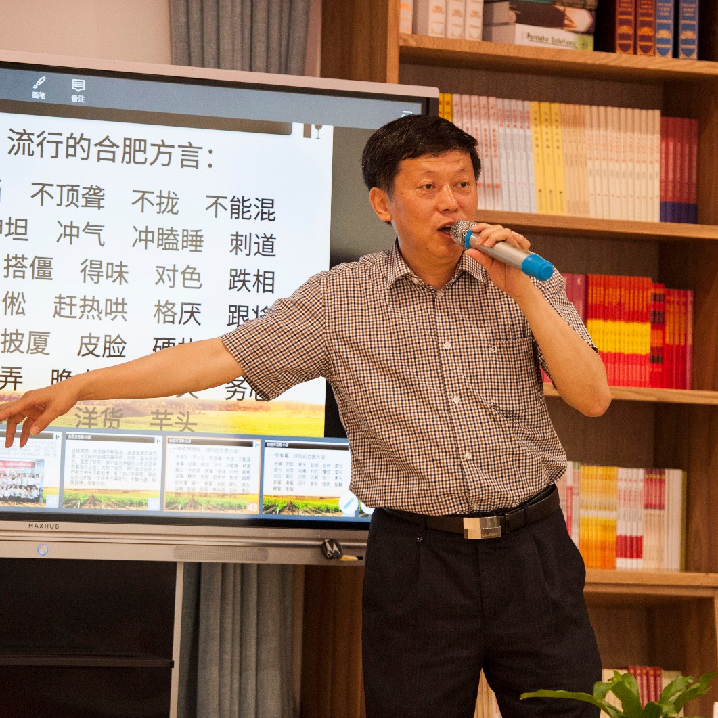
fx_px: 4060
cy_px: 359
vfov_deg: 10.1
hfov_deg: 10.1
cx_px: 432
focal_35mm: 173
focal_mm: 135
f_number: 2.8
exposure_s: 1/320
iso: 2000
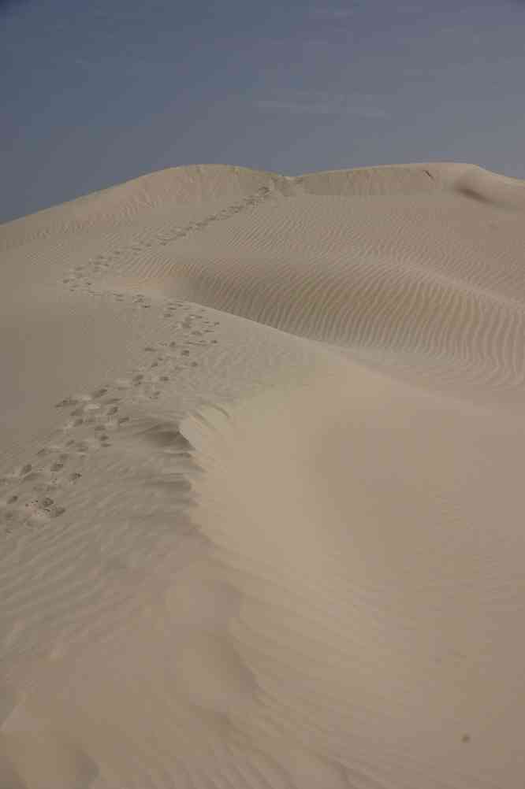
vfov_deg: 48.1
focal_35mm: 40
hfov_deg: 33.1
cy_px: 394
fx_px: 884
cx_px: 262
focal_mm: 26.9
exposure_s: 1/750
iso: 100
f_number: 9.5
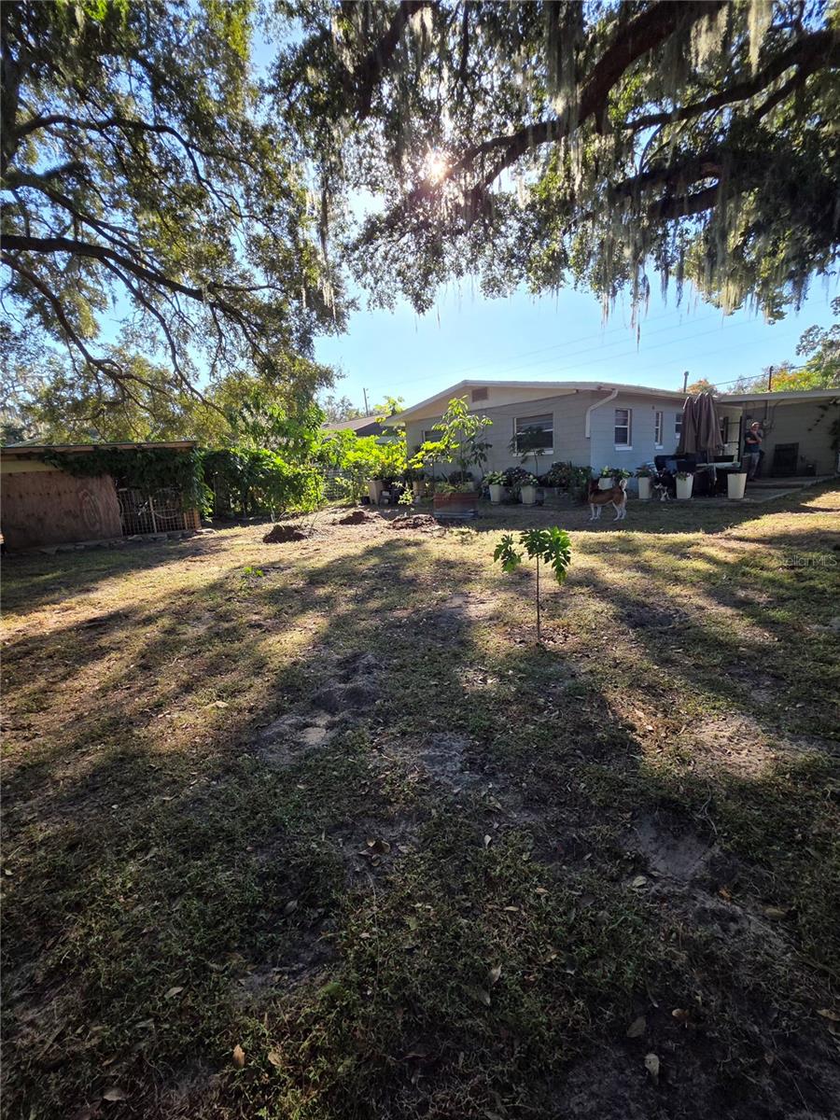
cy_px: 560
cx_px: 420
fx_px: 421
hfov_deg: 89.9
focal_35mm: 13
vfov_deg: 106.2
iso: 40
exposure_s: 1/588
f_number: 1.9
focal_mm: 2.2
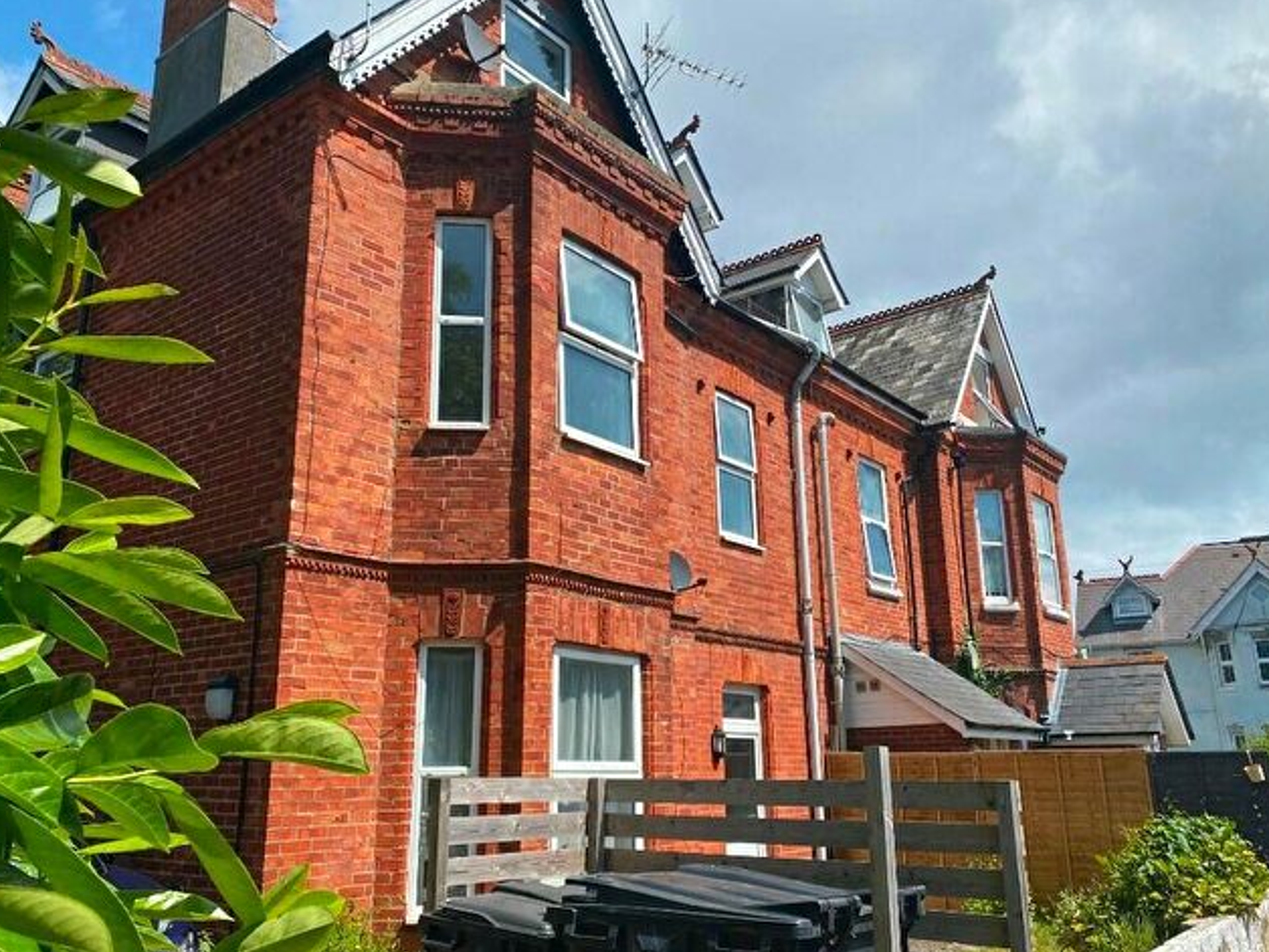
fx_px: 1063
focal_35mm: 29
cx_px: 614
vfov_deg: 48.2
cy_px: 484
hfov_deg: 61.6
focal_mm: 4.25
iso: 32
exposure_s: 1/3040
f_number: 1.8
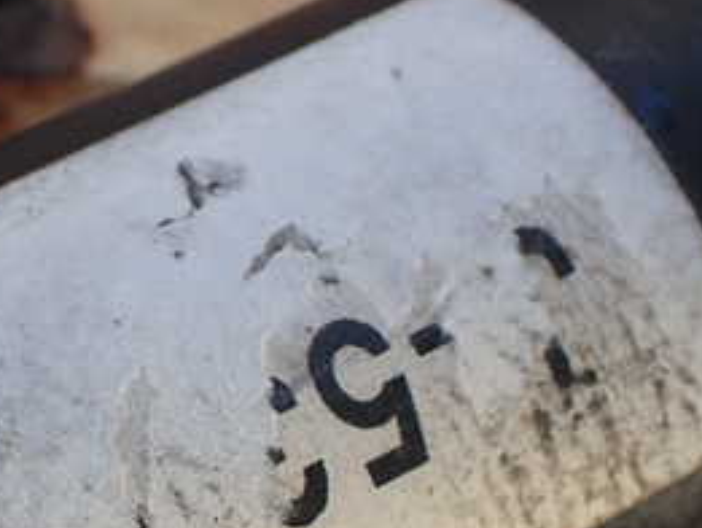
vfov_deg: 21.0
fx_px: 1400
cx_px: 78
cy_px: 455
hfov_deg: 27.2
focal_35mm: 69
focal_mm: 5.4
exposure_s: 1/200
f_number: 3.2
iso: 100
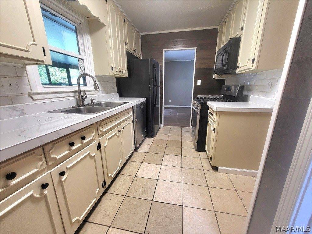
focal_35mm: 13
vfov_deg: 89.9
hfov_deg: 106.2
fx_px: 117
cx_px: 156
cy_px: 117
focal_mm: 1.74
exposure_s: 1/60.2
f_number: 2.2
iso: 250
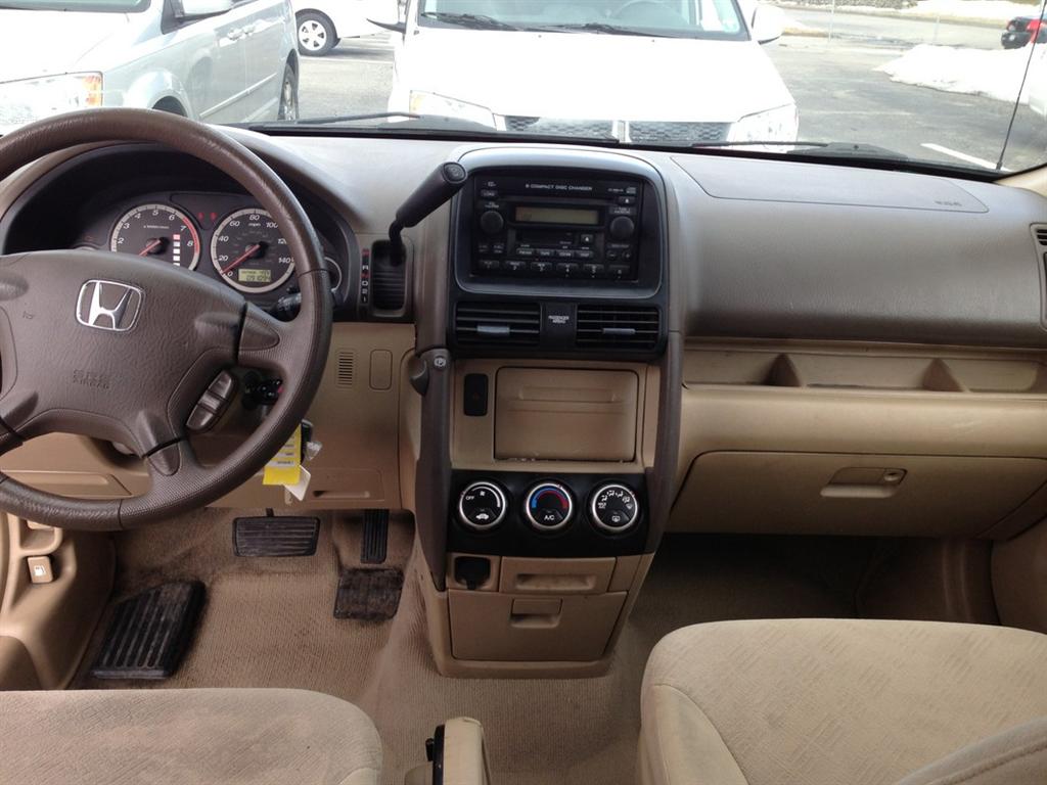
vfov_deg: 42.9
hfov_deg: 55.4
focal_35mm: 33
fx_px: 998
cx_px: 524
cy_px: 392
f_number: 2.4
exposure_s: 1/156
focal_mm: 4.13
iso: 50
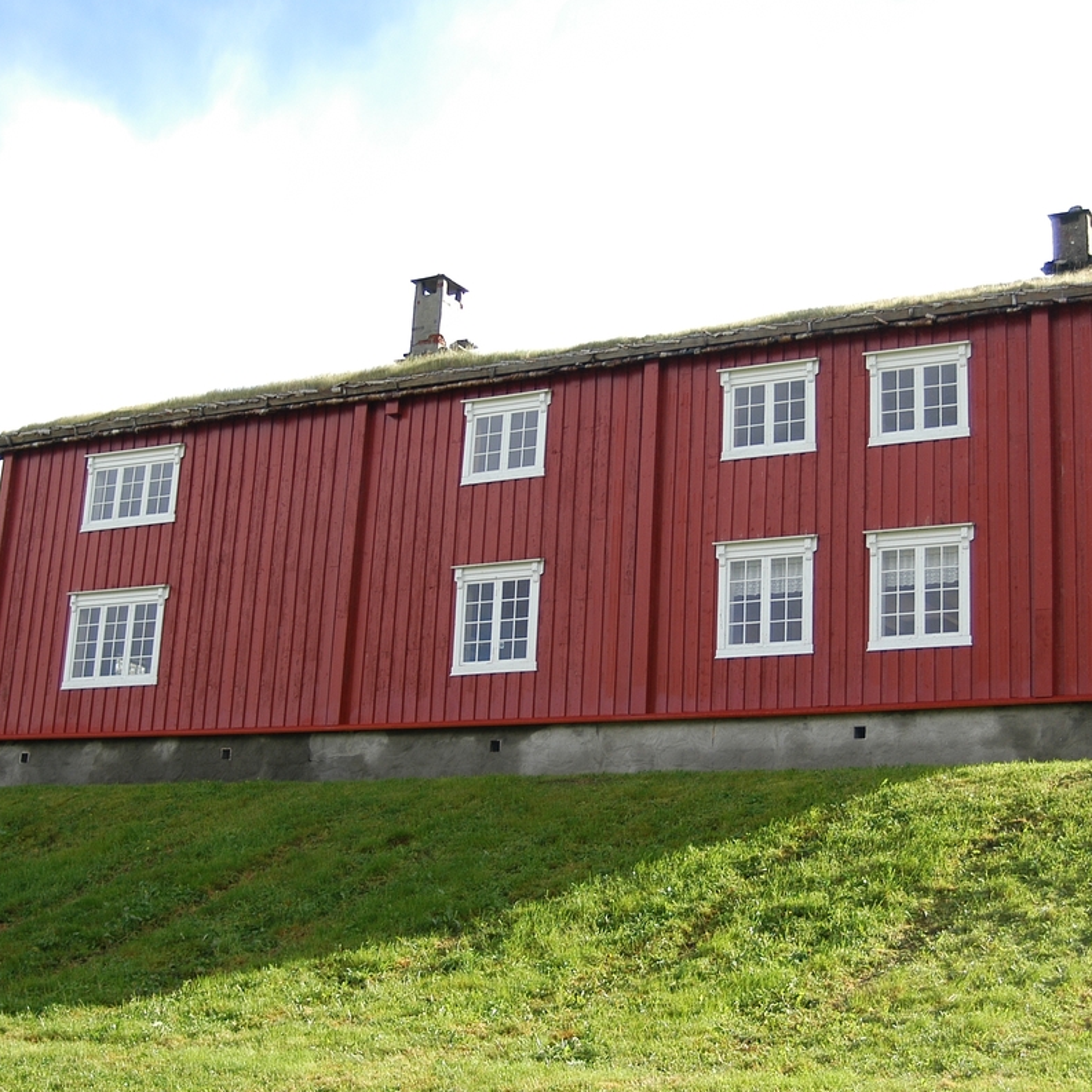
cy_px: 545
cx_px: 662
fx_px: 1927
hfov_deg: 31.5
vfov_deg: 31.6
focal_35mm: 54
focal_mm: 28
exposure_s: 1/640
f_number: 3.5
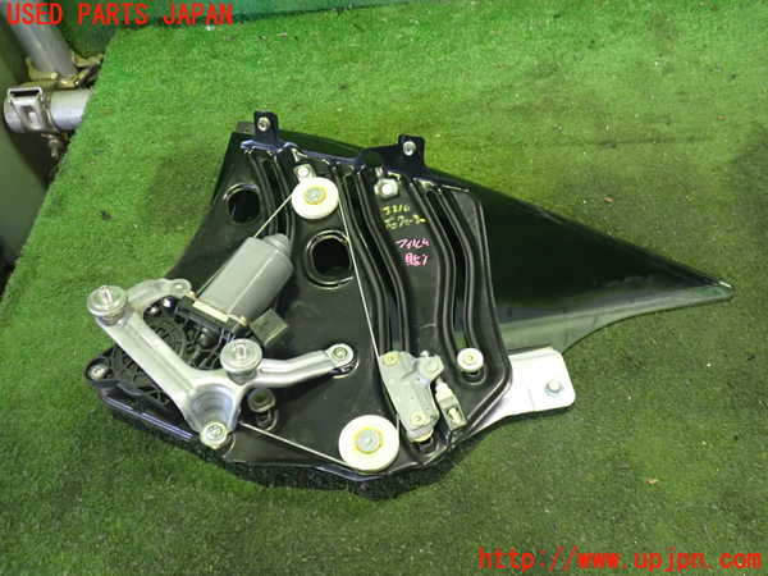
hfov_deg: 60.0
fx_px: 666
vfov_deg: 46.8
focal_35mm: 30
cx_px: 384
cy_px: 288
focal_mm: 5.4
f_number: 2.3
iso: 800
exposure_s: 1/30
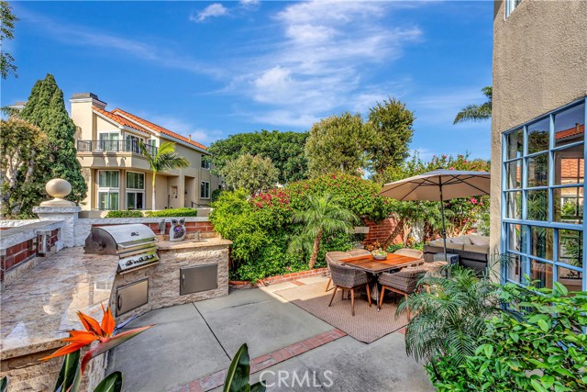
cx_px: 294
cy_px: 196
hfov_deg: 100.4
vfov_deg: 77.4
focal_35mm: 15
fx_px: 245
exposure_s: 1/320
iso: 125
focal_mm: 10
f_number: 6.3
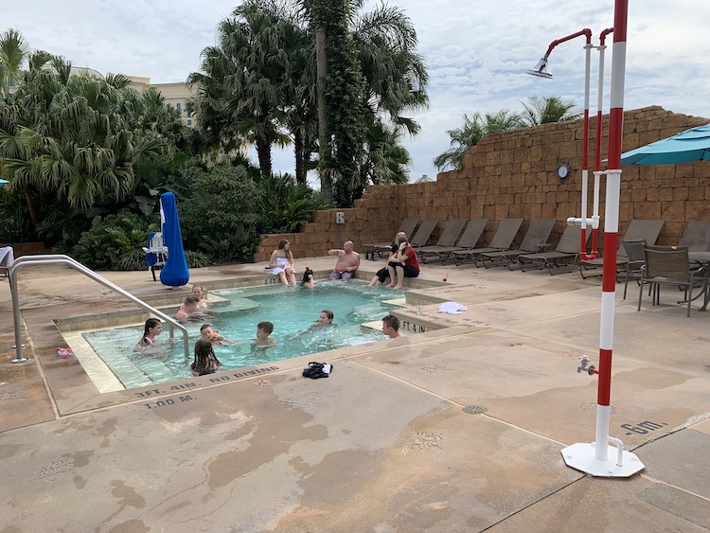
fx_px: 533
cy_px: 266
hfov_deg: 67.3
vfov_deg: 53.1
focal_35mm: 26
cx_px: 355
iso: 25
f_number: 1.8
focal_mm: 4.25
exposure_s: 1/1689
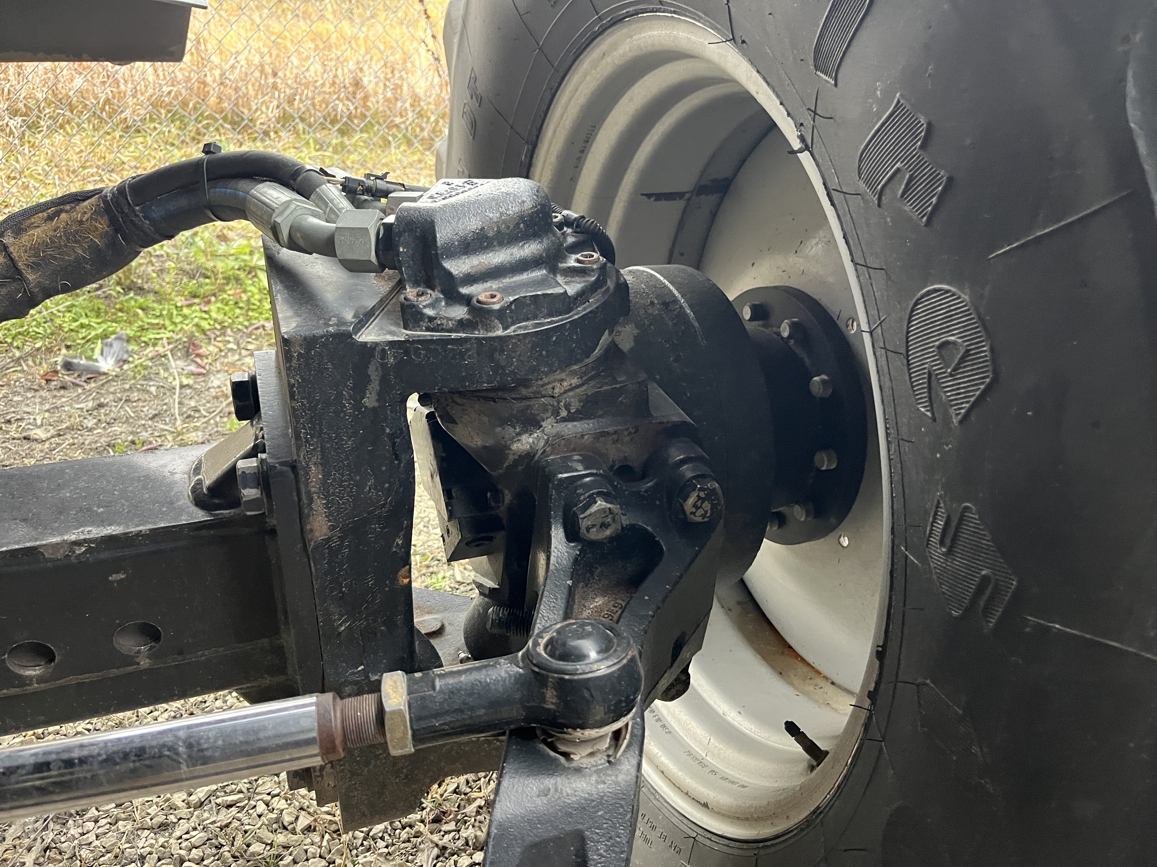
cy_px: 434
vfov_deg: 53.1
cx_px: 578
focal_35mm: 26
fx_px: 869
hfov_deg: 67.3
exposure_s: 1/60
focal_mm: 5.1
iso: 500
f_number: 1.6
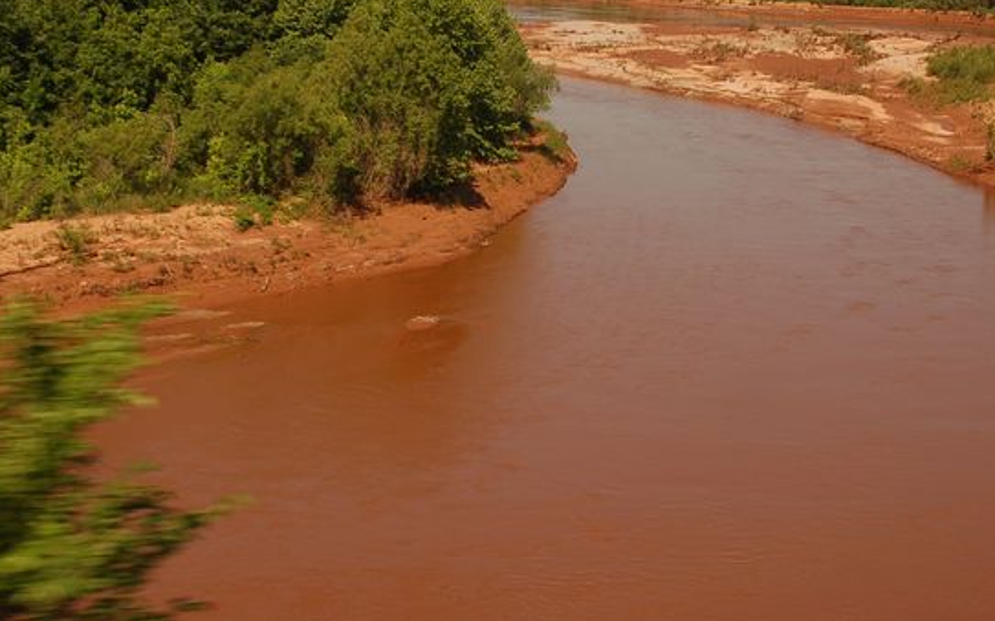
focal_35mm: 72
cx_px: 572
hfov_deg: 28.6
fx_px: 1952
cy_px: 251
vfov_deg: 18.1
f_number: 7.1
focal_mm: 32
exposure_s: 1/200
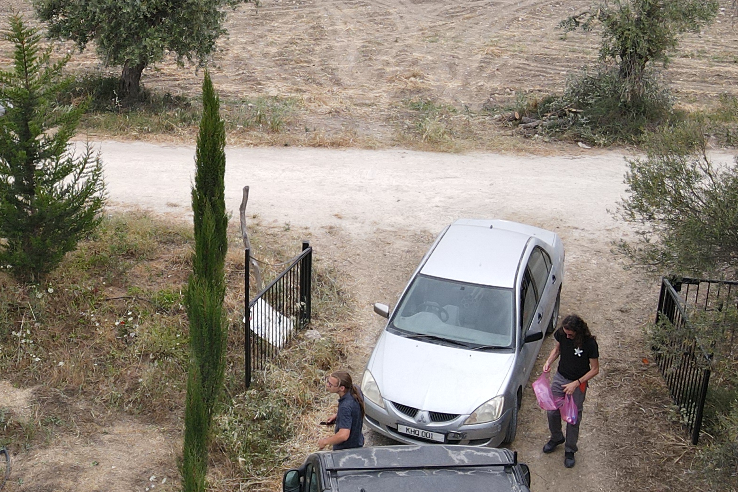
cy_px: 153
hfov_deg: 30.8
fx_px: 1312
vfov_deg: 21.1
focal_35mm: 64
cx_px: 164
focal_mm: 4.5
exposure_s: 1/350
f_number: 2.8
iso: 100
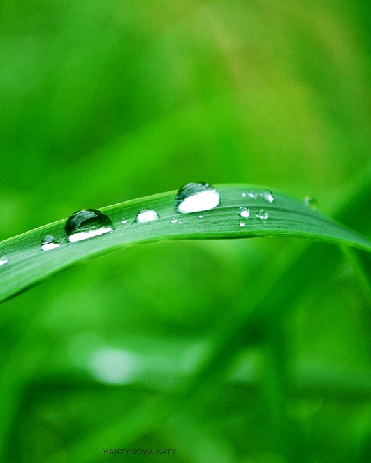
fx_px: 1601
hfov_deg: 13.2
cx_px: 130
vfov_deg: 16.5
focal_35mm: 117
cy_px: 231
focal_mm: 55
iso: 1600
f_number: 5.6
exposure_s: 1/1000
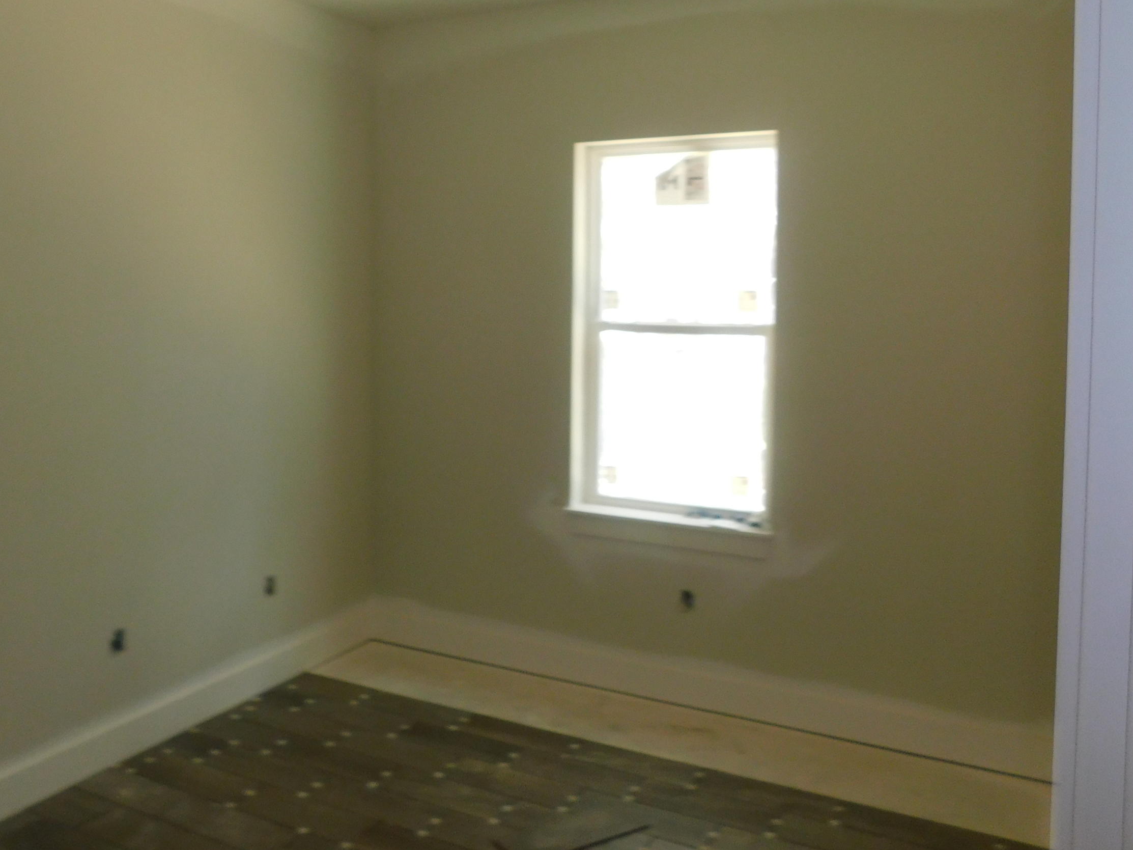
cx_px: 511
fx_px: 1015
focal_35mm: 31
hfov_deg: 58.2
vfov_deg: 45.1
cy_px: 324
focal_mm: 4
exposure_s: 1/30
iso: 200
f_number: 3
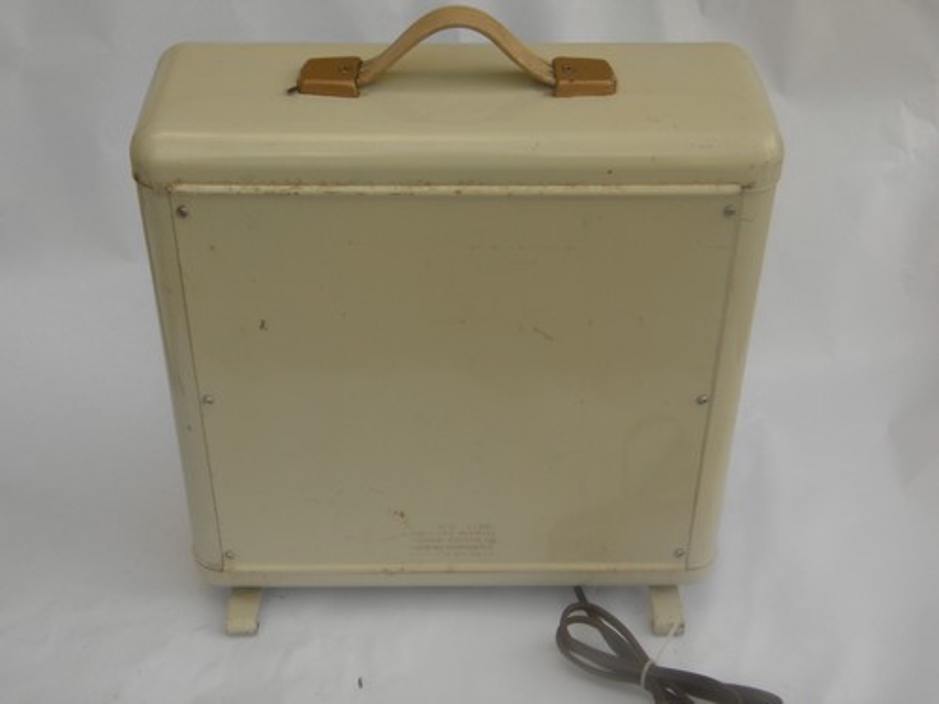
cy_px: 352
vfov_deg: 30.9
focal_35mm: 47
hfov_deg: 40.4
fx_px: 1275
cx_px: 470
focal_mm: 8.6
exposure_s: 1/100
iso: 80
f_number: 3.9
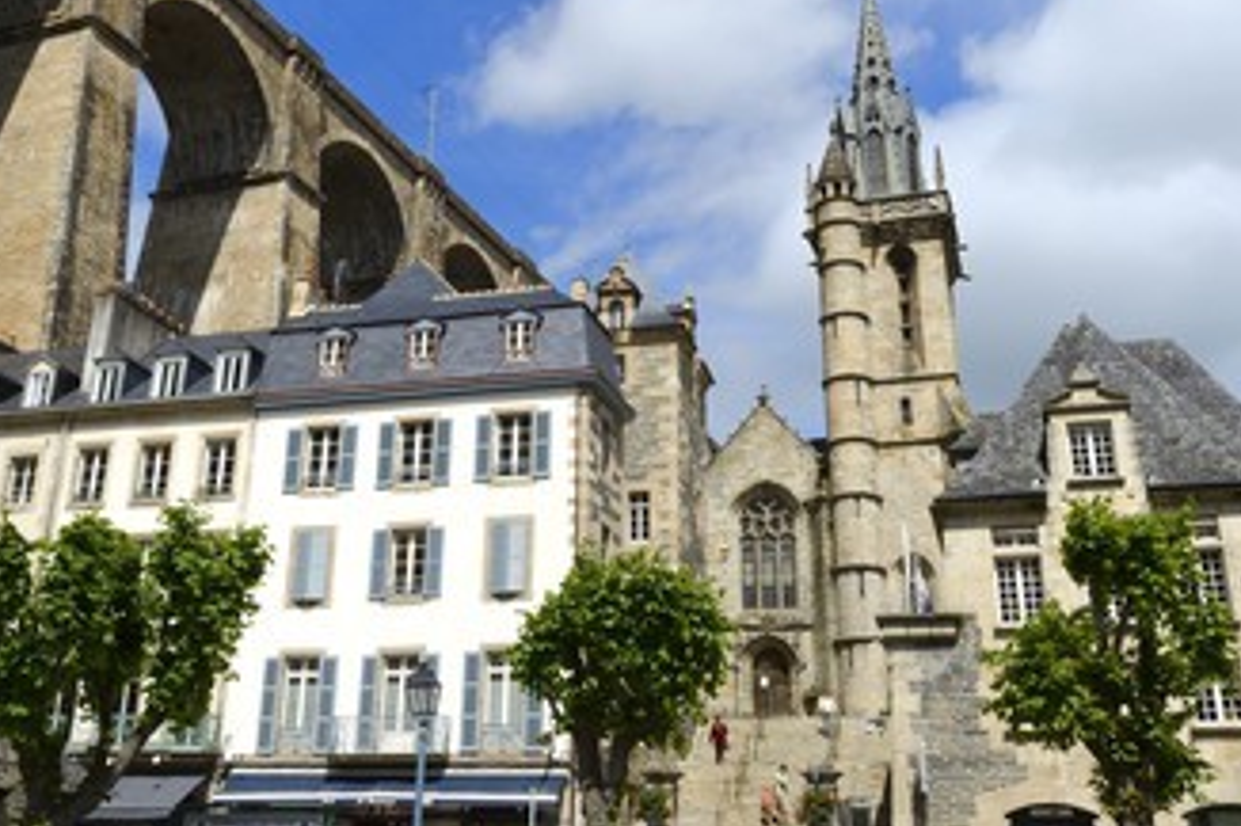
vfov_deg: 33.2
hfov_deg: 48.5
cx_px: 586
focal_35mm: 40
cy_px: 301
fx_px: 1378
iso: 200
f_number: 16
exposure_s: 1/200
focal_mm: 31
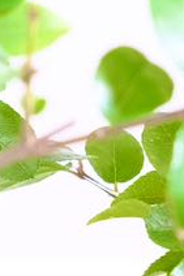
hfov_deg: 1.9
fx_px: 5567
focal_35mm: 725
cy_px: 173
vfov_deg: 2.8
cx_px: 9
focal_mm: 80
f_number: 8
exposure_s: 1/30
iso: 2500
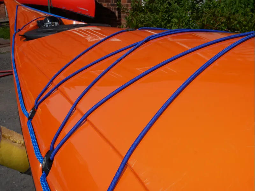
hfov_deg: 46.8
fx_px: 295
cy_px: 96
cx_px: 128
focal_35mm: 40
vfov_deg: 36.0
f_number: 22
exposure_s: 1/160
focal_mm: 20
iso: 200
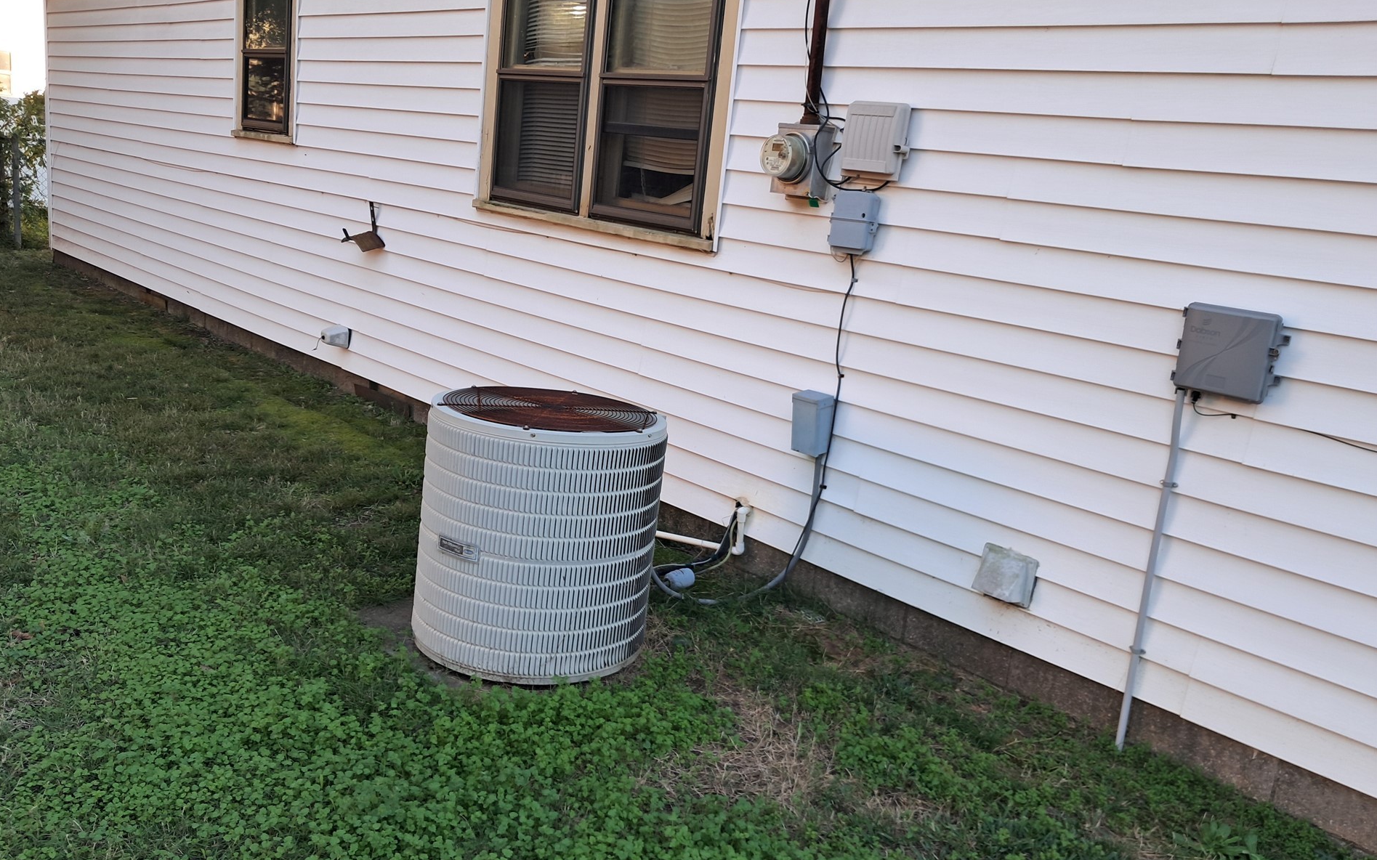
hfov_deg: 64.6
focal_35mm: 29
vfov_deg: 43.1
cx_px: 682
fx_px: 1088
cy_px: 434
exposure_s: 1/60
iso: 50
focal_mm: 4
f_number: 1.8
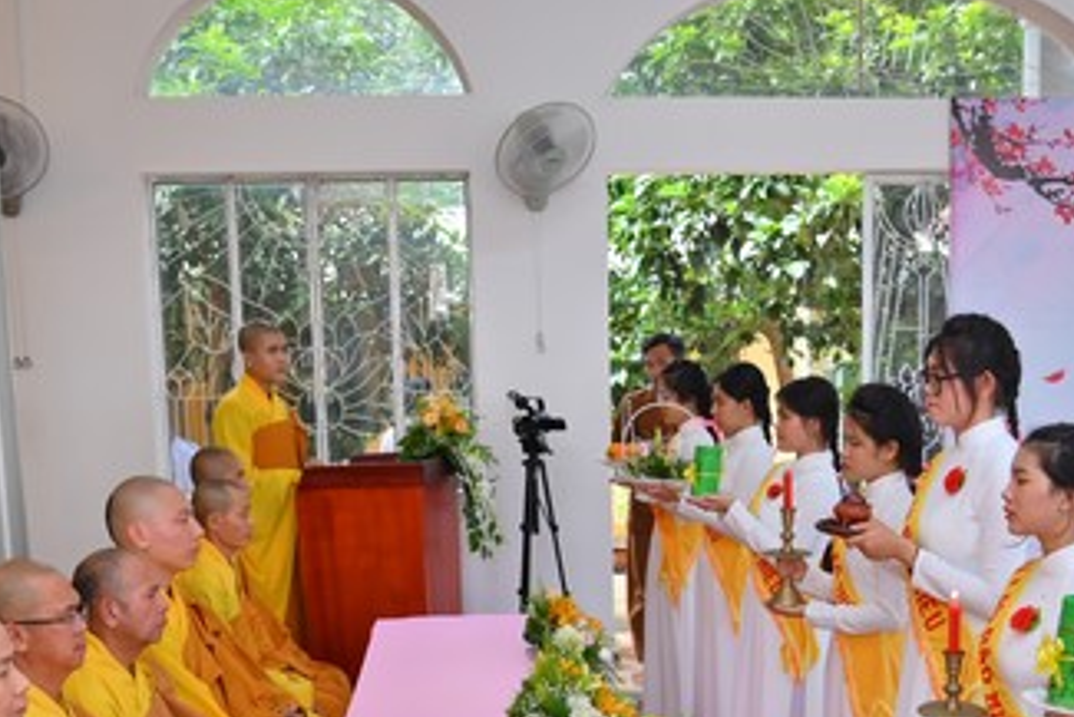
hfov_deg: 41.0
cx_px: 618
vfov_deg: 27.4
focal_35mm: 48
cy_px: 596
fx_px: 1433
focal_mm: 24
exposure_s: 1/100
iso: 320
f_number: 5.6
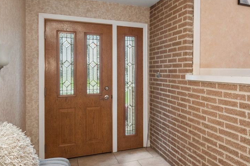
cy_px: 73
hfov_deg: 53.1
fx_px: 236
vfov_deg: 38.8
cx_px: 191
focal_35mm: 34
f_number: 8
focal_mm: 15
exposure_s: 1/5
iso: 400
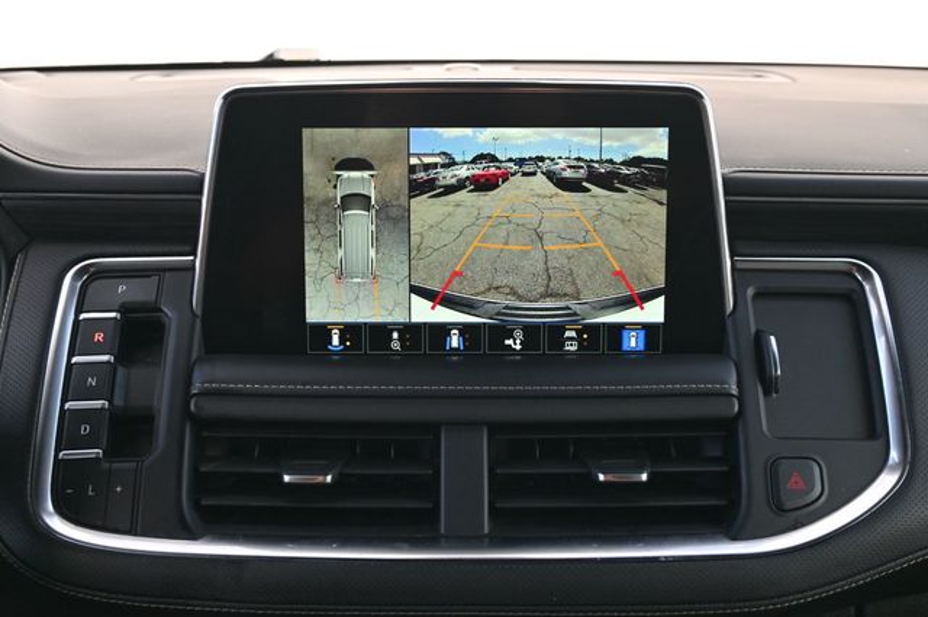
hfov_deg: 40.6
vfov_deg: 27.6
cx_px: 464
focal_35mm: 49
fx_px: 1256
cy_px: 308
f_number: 5
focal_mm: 32.5
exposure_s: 1/250
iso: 400
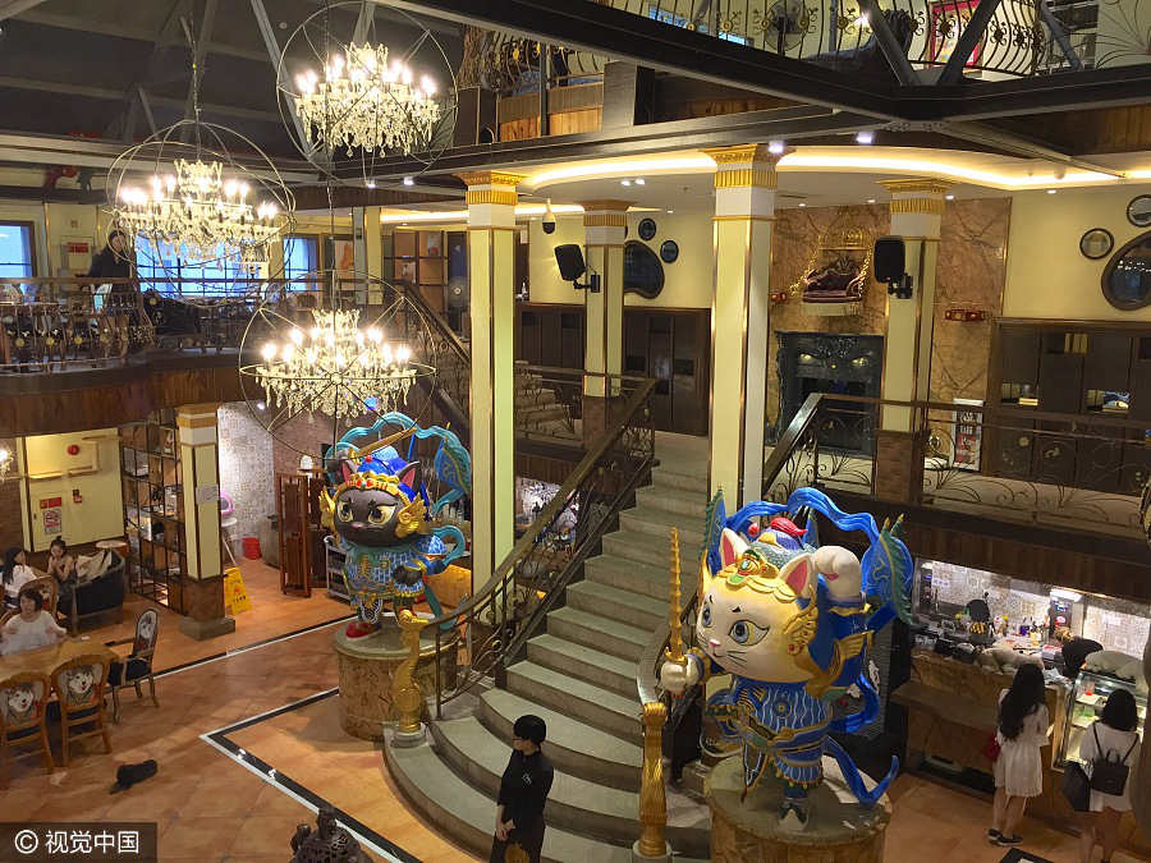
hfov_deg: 61.7
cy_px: 432
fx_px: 964
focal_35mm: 29
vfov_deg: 48.2
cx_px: 576
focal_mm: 4.15
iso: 125
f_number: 2.2
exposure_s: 1/33
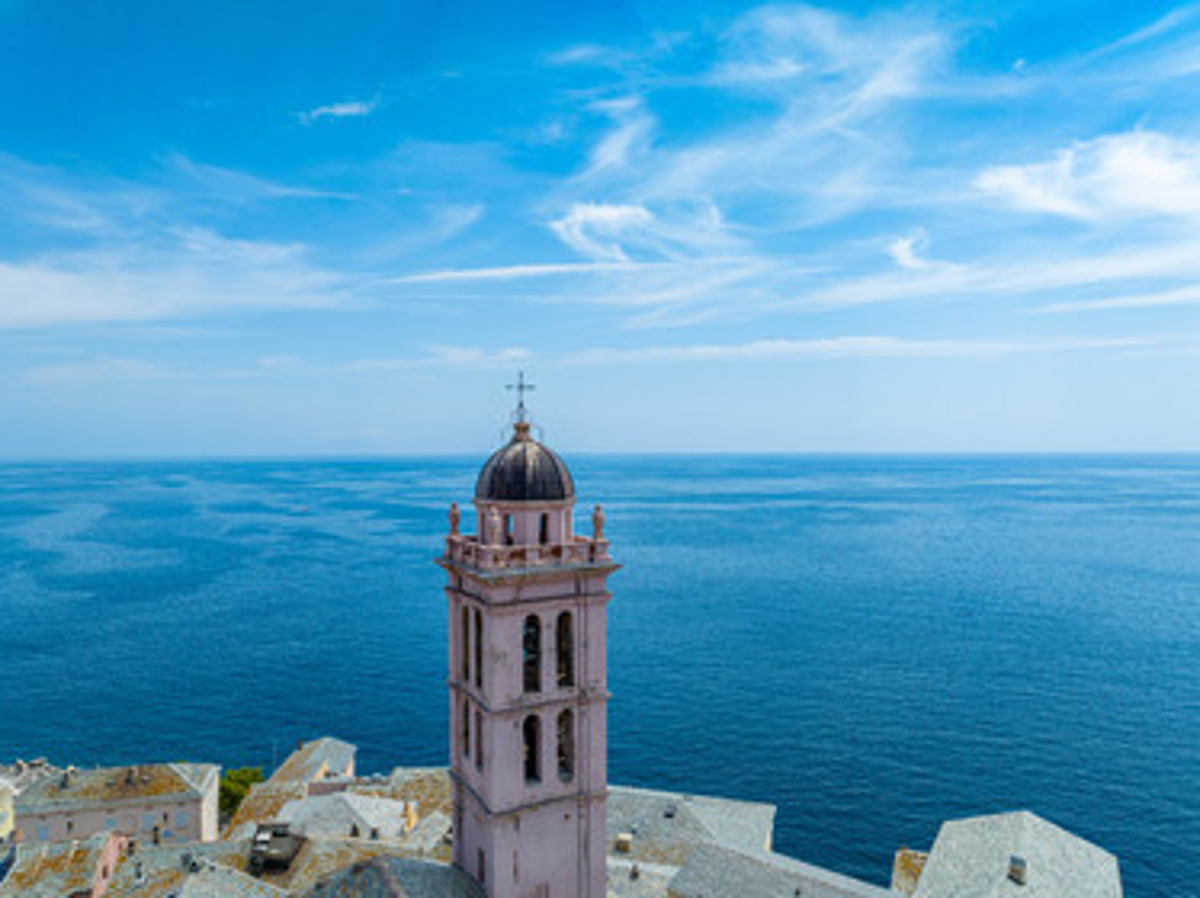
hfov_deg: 71.6
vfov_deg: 56.8
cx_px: 600
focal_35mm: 24
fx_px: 831
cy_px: 449
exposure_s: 1/500
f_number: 5.6
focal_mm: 12.3
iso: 100
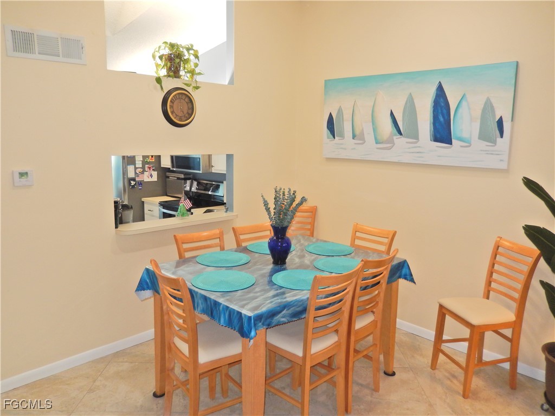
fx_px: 401
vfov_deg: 54.9
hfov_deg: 69.4
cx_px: 278
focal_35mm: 25
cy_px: 208
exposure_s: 1/30
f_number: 3.4
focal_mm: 4.5
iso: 200
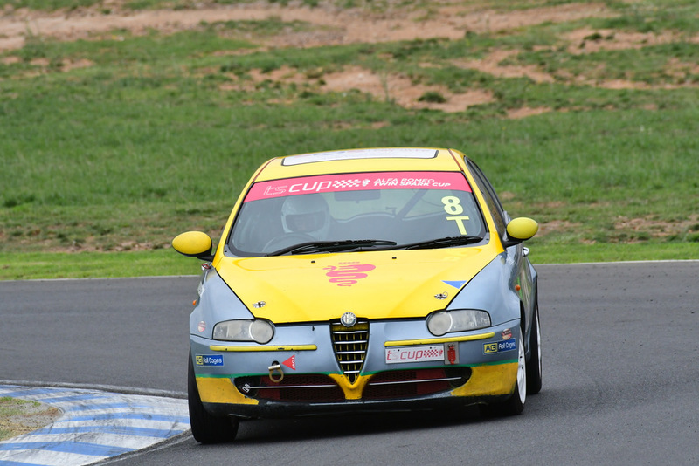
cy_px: 233
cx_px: 350
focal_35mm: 750
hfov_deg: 2.7
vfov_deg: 1.8
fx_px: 14567
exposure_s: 1/640
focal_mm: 500
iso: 1250
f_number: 11
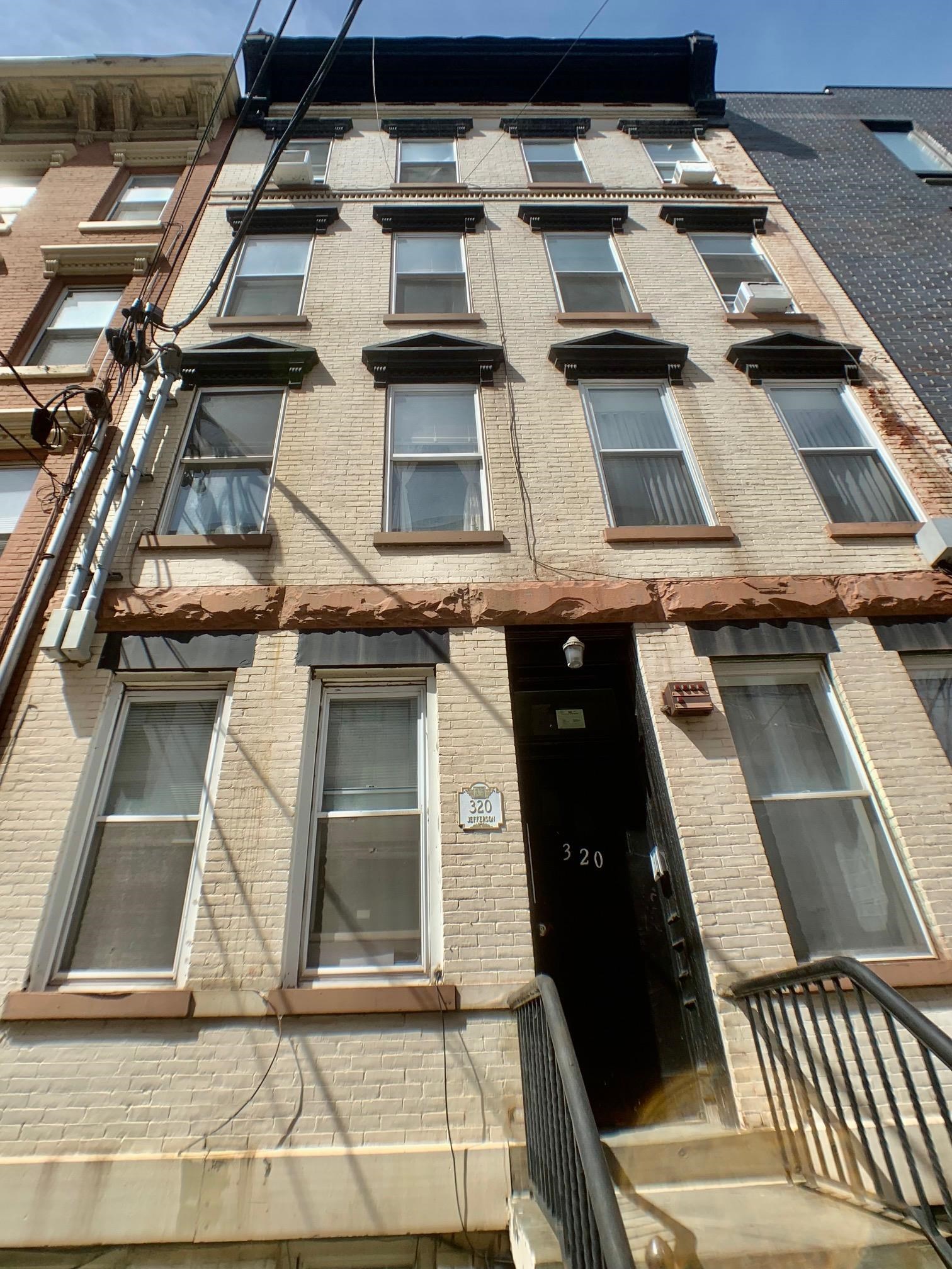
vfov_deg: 67.3
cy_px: 634
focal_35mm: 26
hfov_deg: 53.1
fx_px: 953
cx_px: 476
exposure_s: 1/2257
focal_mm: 4.25
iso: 25
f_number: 1.8
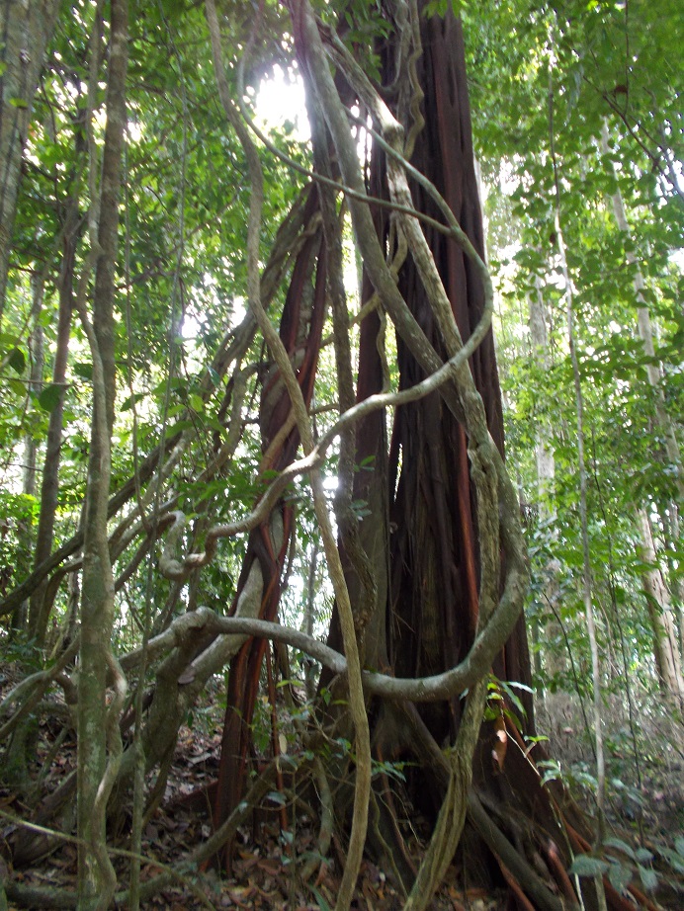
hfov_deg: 53.1
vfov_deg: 67.3
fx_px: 685
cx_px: 342
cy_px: 456
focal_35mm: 26
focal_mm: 4.6
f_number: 3.2
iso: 200
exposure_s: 1/20
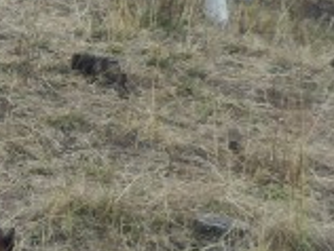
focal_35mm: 562
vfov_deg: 2.7
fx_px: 5431
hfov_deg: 3.5
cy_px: 167
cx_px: -503
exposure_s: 1/125
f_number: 5.5
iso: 80
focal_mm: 19.6
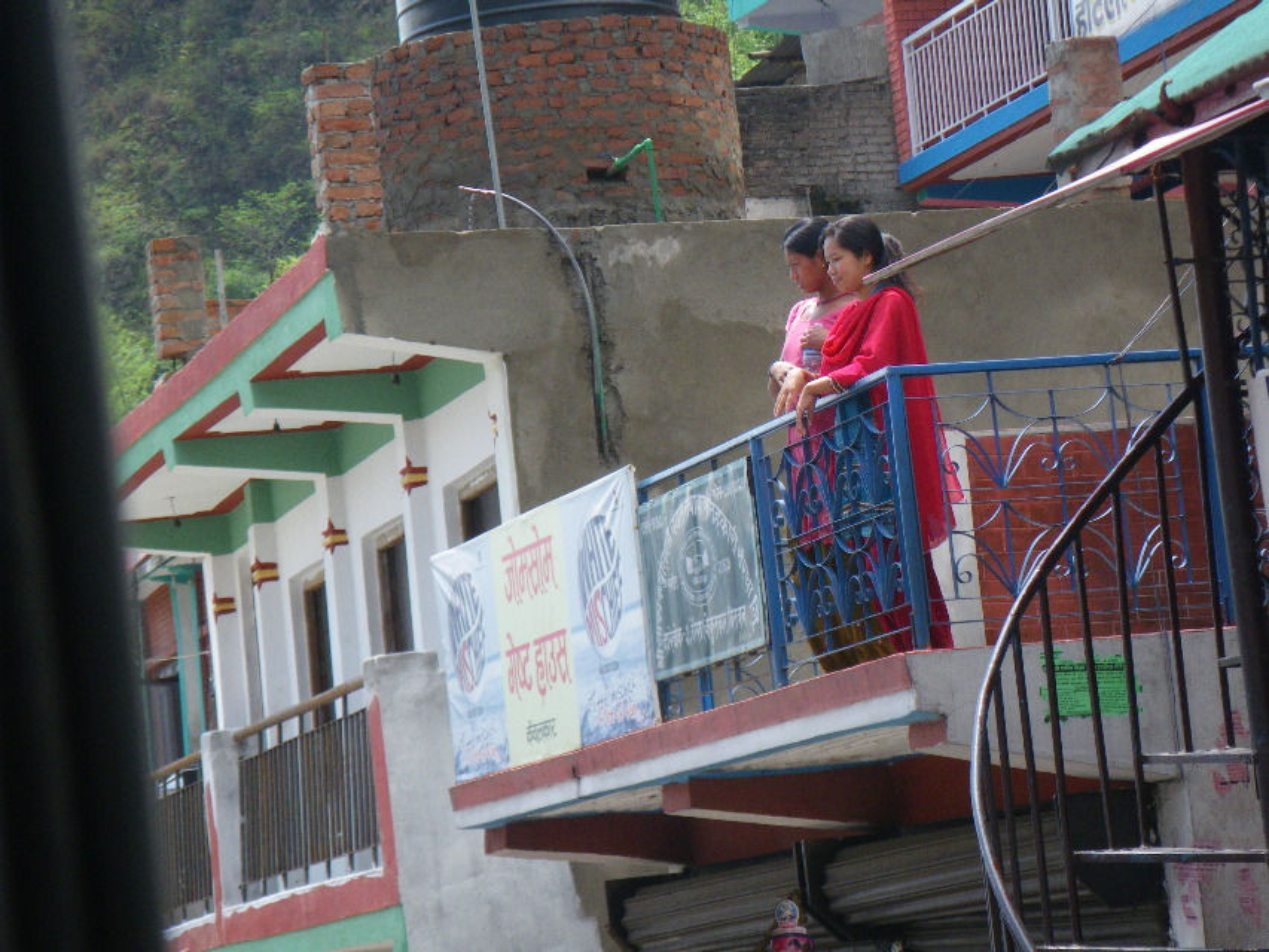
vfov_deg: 10.6
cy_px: 476
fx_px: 5133
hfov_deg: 14.1
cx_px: 634
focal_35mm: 140
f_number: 5.5
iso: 160
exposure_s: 1/250
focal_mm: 25
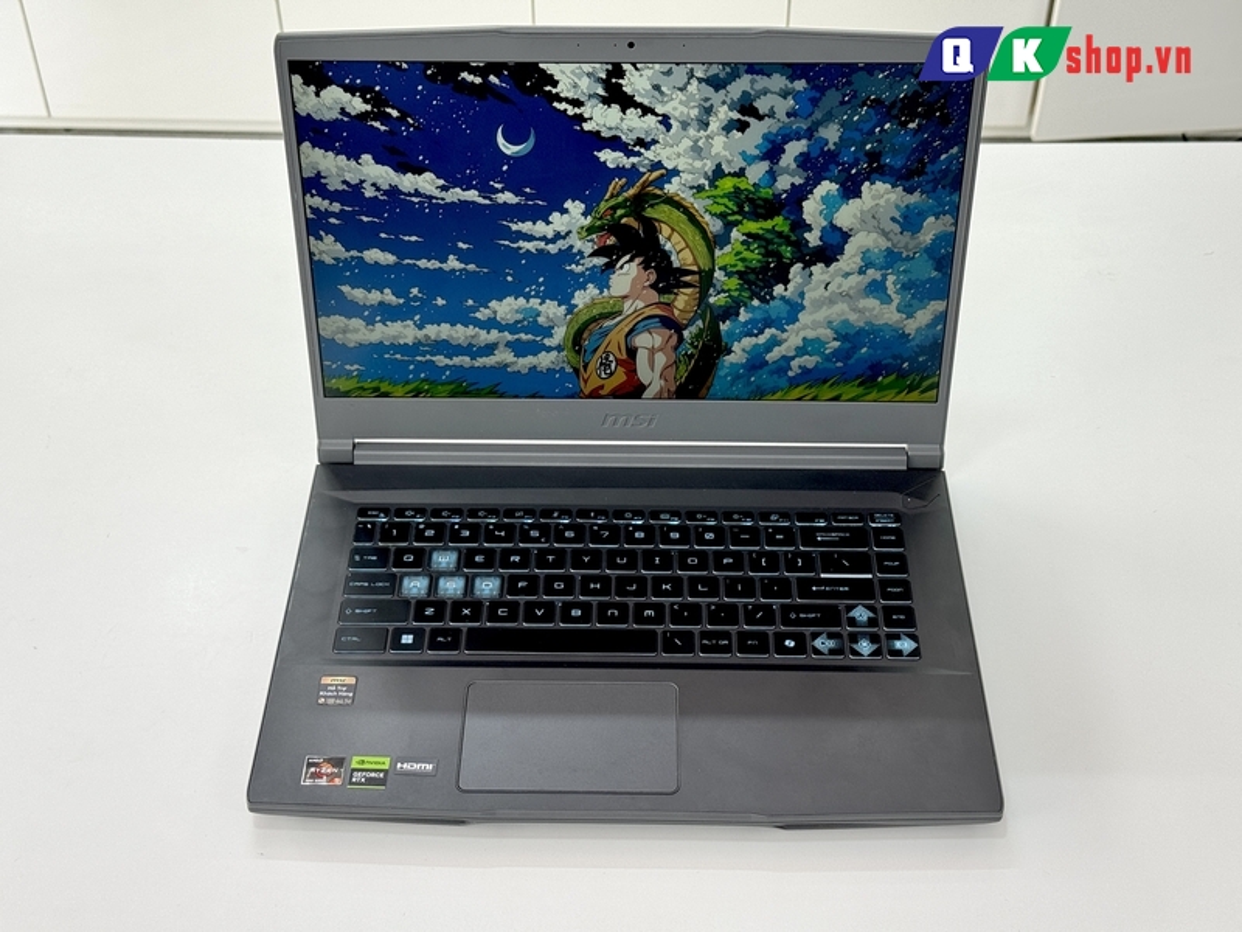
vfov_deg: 30.3
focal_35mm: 48
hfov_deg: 39.7
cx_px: 621
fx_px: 1722
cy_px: 466
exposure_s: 1/121
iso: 64
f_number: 1.78
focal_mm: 6.76
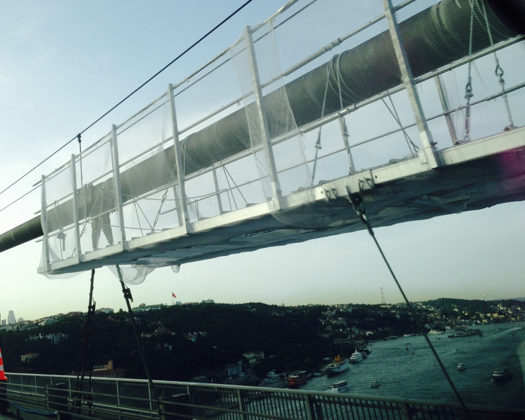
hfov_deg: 47.9
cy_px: 217
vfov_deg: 39.2
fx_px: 590
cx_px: 238
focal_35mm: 38
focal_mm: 4.12
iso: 50
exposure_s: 1/1004
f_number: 2.4
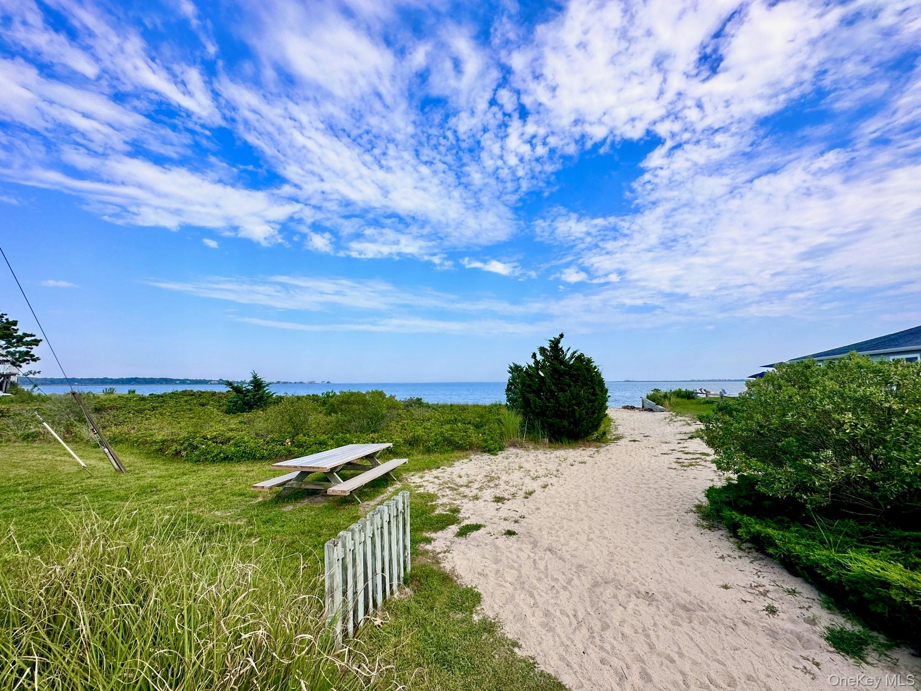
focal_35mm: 14
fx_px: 372
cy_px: 346
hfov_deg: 102.1
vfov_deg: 85.7
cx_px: 460
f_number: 2.2
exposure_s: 1/1795
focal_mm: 2.22
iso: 50
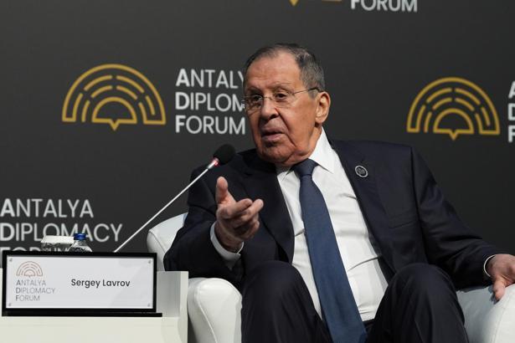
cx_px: 258
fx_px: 2975
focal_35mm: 208
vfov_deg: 6.6
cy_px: 172
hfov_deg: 9.9
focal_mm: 139
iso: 1250
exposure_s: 1/250
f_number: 3.5
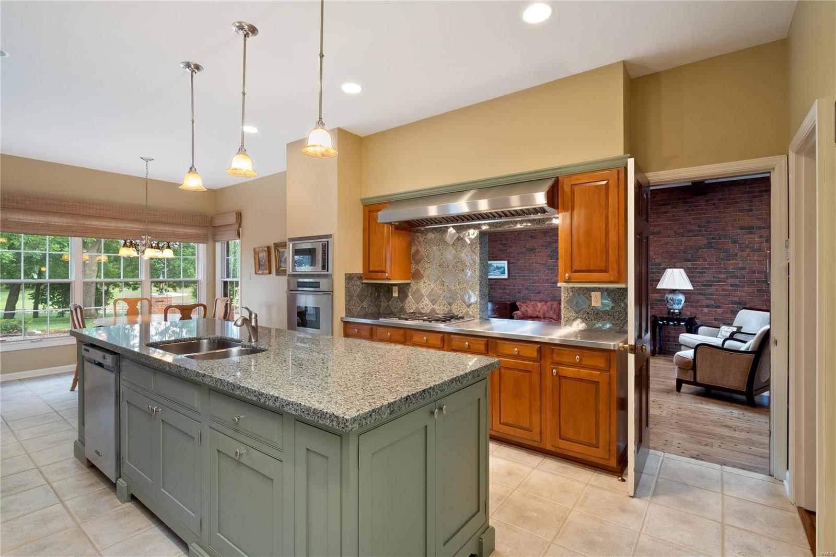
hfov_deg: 96.7
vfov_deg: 73.7
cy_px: 278
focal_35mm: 16
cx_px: 418
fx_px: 371
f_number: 8
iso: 400
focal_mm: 8
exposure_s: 1/1.67
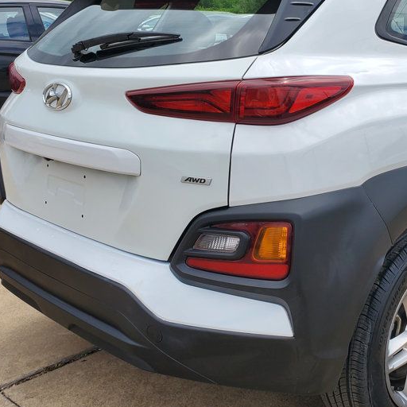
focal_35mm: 46
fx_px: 612
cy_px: 189
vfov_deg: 36.8
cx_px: 335
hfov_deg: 35.4
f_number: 2.4
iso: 50
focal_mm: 4.3
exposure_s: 1/1087
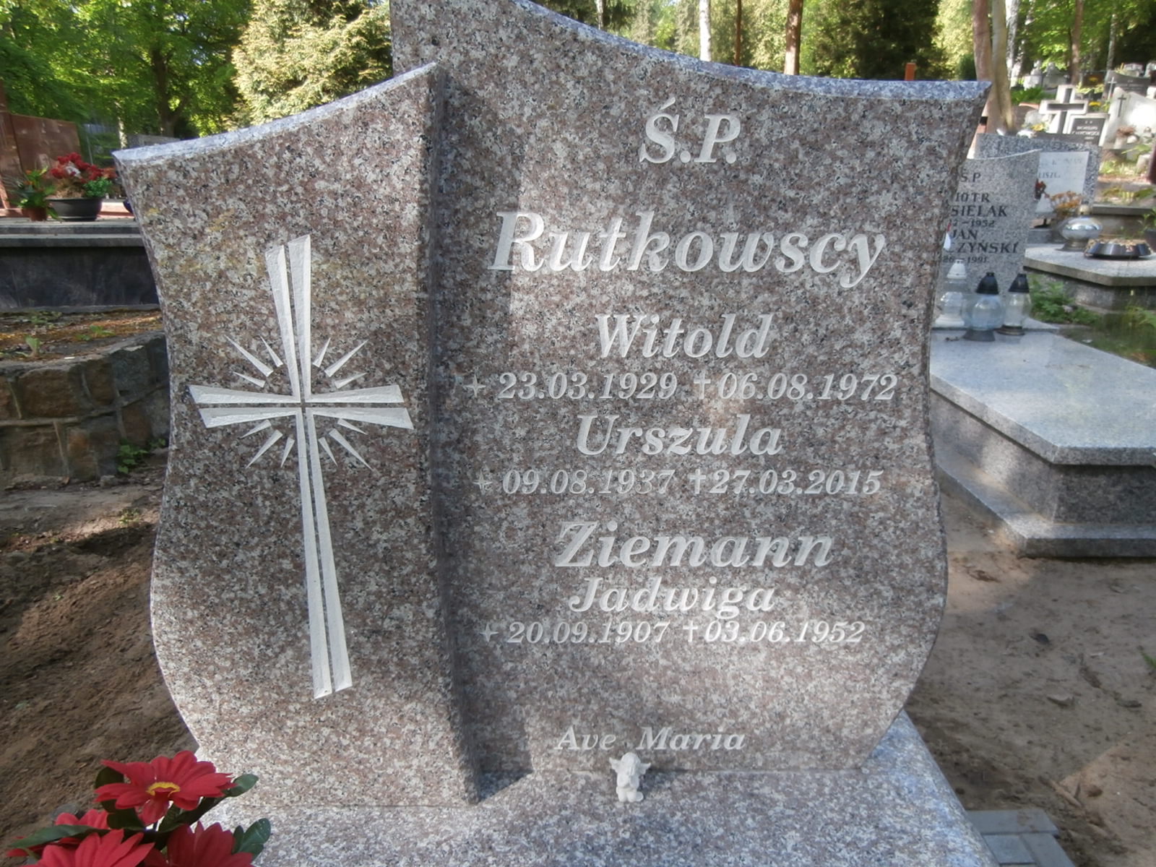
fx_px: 801
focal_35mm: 24
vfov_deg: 56.8
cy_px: 434
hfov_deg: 71.6
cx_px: 578
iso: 100
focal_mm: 4.2
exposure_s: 1/125
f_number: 3
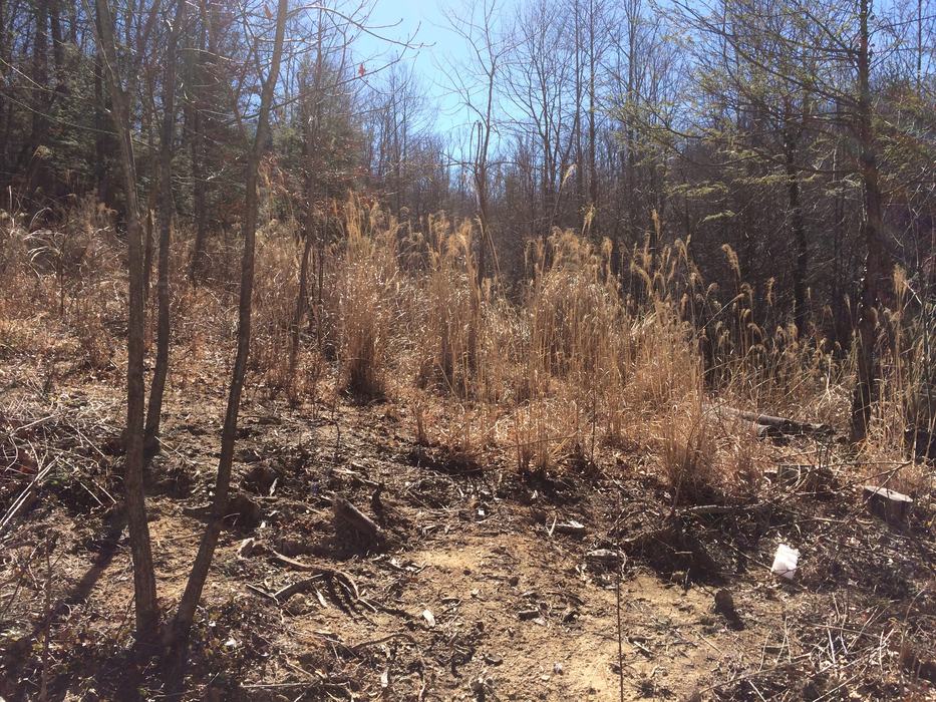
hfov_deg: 61.7
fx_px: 784
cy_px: 351
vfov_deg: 48.2
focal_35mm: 29
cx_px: 468
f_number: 2.2
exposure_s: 1/1709
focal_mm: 4.15
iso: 32
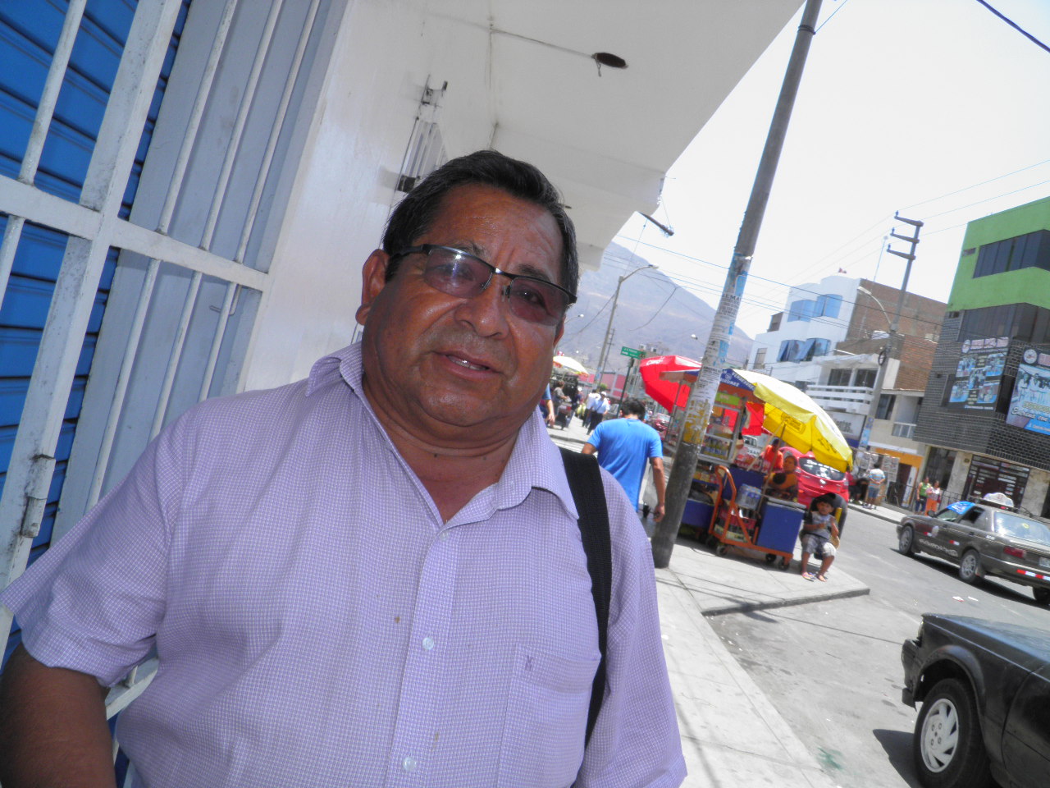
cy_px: 394
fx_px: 849
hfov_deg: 63.4
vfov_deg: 49.7
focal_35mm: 28
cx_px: 525
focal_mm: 4.9
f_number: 5.7
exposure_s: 1/160
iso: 50
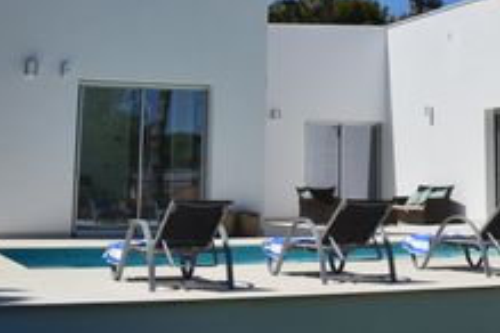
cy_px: -40
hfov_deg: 26.7
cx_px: 420
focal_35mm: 74
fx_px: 1028
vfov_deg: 17.7
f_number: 11
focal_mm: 18
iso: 180
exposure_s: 1/500
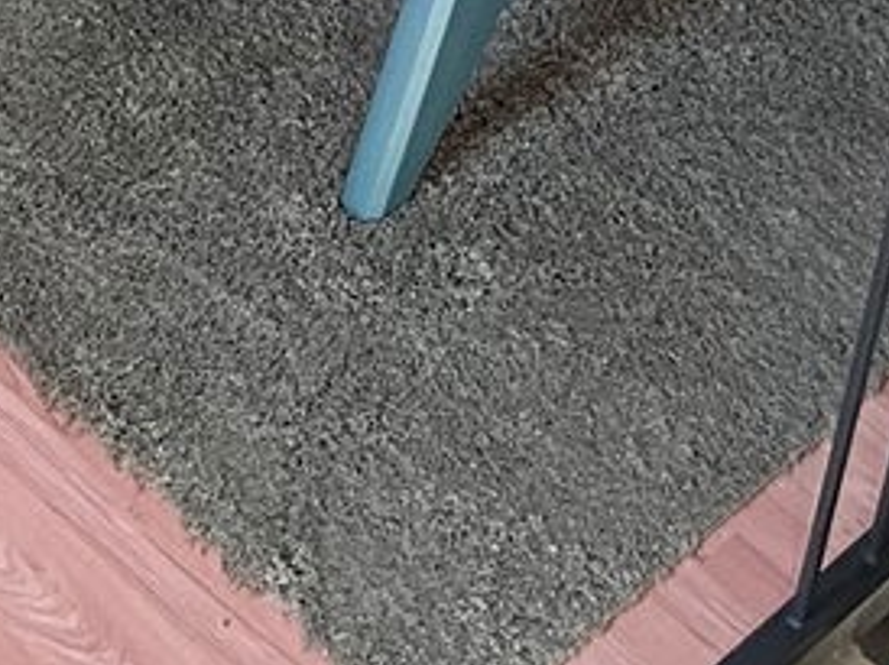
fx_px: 3900
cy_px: -652
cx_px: 341
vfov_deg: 9.2
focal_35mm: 152
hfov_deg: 13.0
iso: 125
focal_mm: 4.25
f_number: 1.8
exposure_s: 1/87
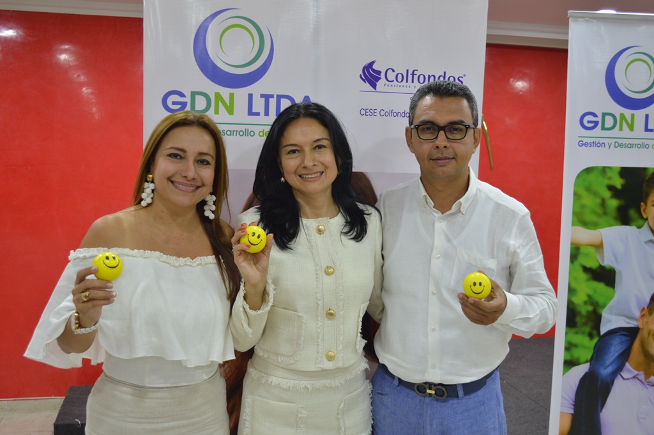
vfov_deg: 34.2
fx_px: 708
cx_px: 327
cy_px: 218
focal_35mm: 39
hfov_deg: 49.6
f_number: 4.2
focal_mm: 26
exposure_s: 1/40
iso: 400
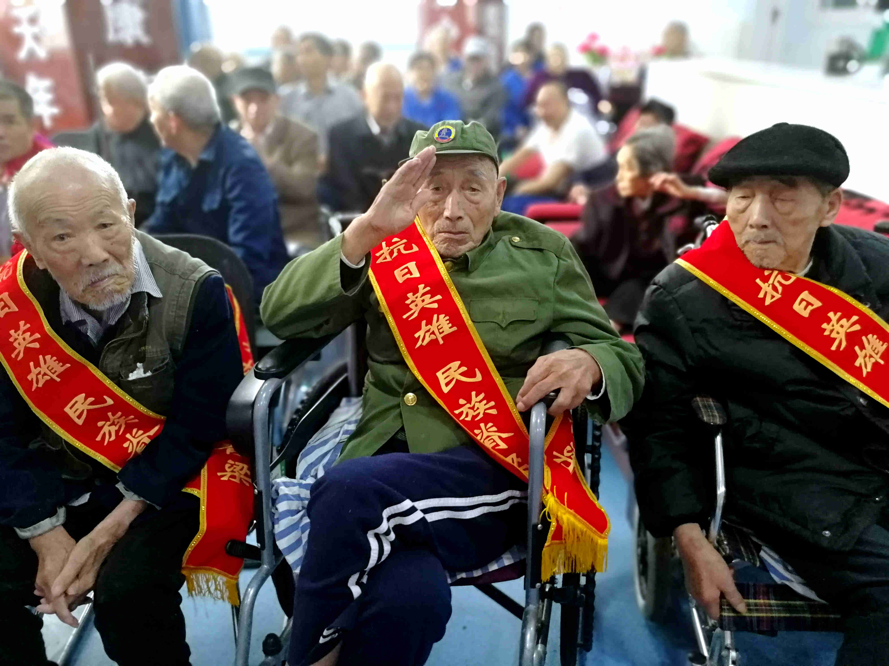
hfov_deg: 65.3
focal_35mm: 27
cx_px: 444
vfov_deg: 51.4
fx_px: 693
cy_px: 333
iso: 500
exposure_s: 1/25
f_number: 2.2
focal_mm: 3.95
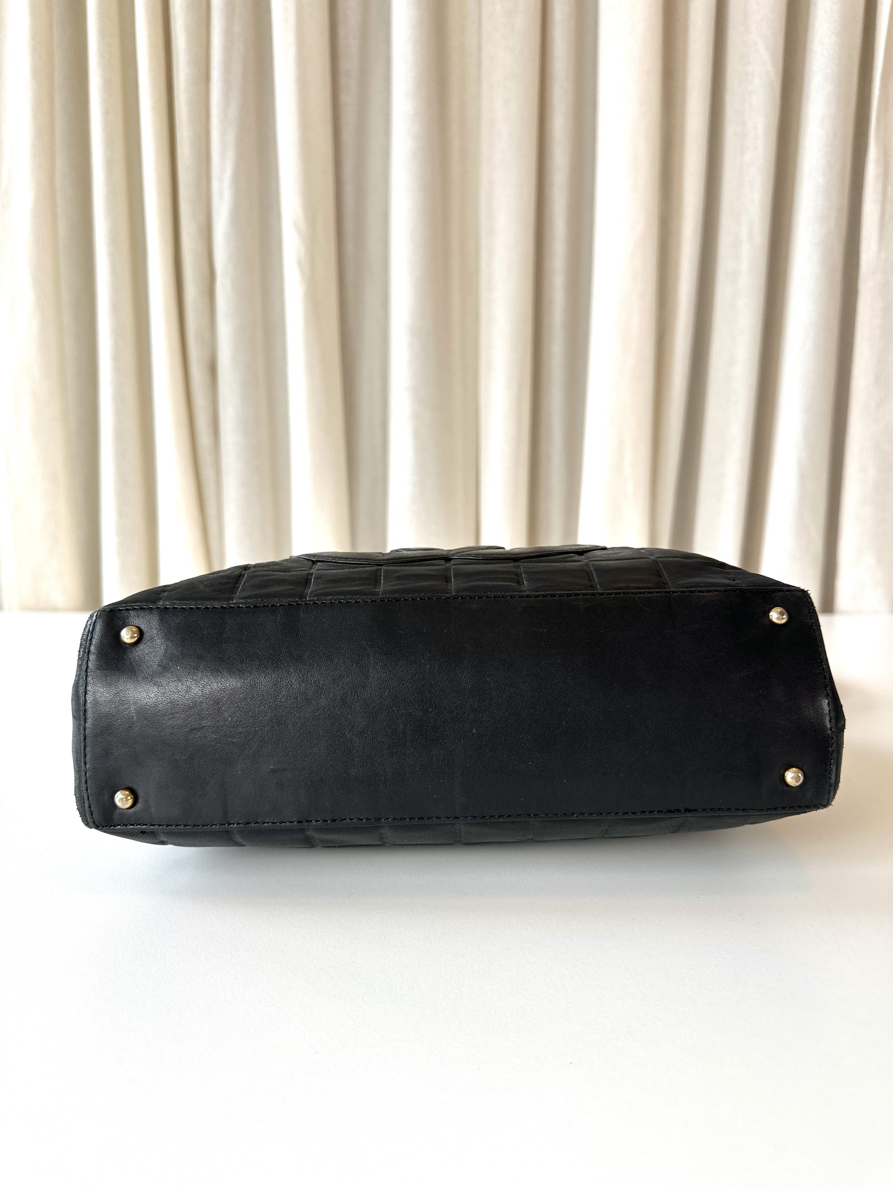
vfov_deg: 71.6
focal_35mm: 24
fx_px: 826
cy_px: 596
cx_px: 446
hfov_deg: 56.8
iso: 64
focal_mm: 6.86
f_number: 1.78
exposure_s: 1/100
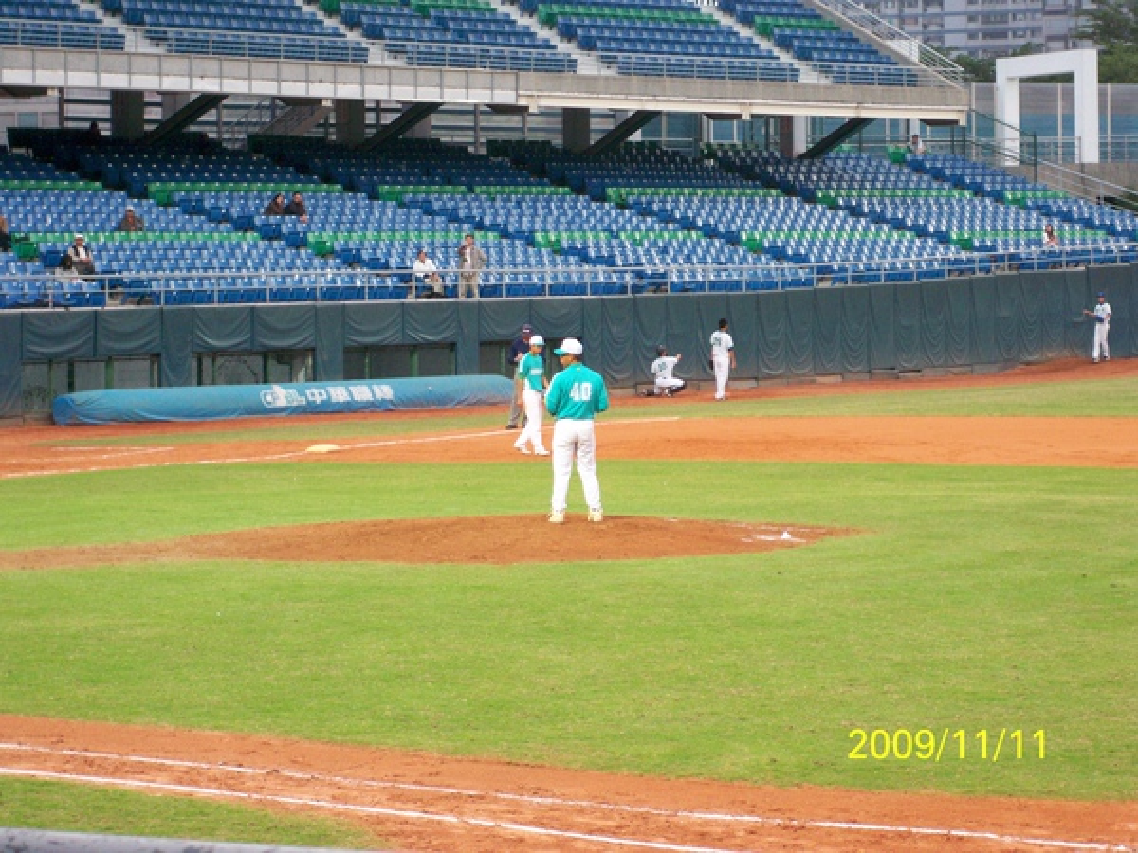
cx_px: 569
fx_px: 3452
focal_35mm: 105
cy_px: 426
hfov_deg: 18.7
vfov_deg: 14.1
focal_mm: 18.8
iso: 200
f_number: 5.7
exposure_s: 1/30
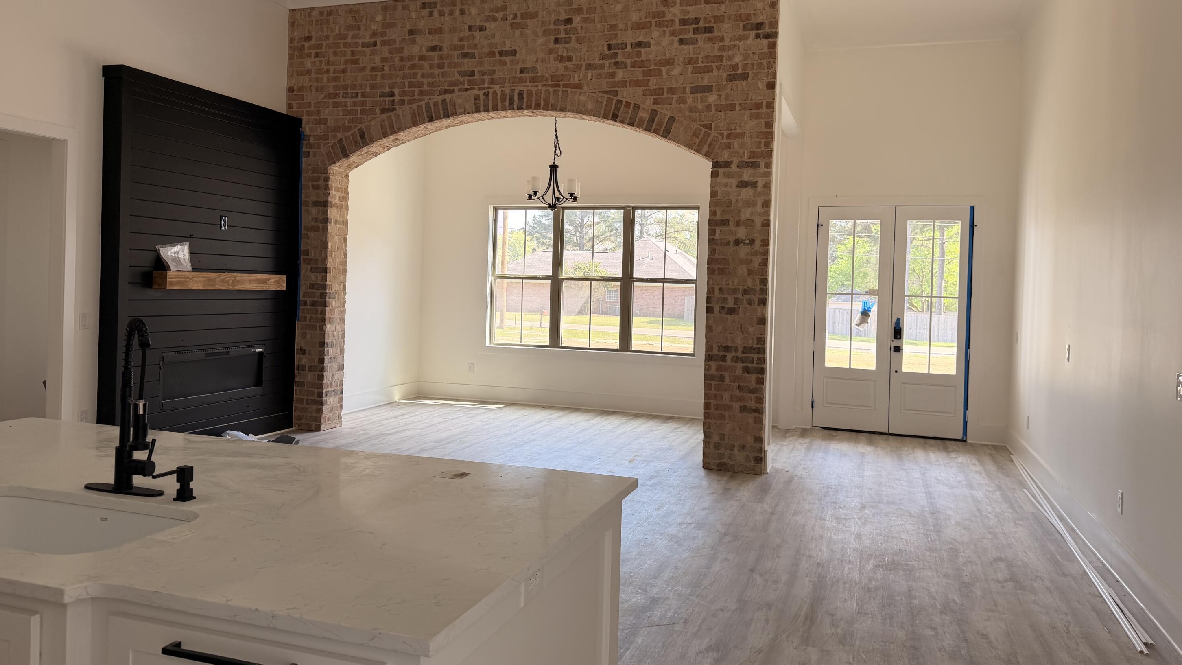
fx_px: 846
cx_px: 589
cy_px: 295
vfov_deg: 42.8
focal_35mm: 27
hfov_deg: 69.9
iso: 80
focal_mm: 6.76
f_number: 1.78
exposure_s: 1/200
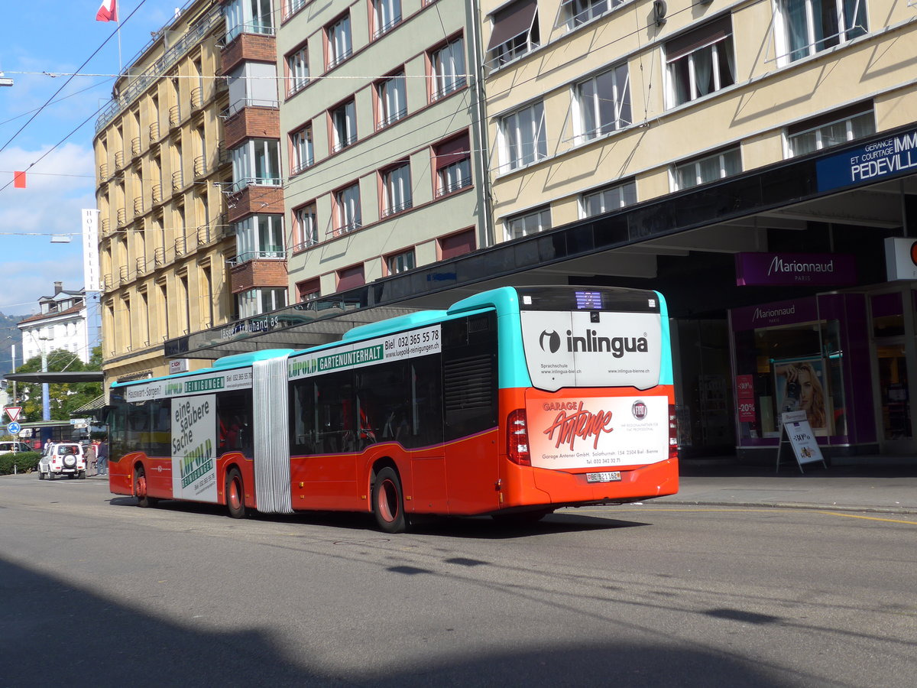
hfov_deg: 38.9
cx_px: 458
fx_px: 1298
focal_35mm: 49
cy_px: 344
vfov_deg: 29.7
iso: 80
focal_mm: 10.1
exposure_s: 1/1000
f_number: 3.2
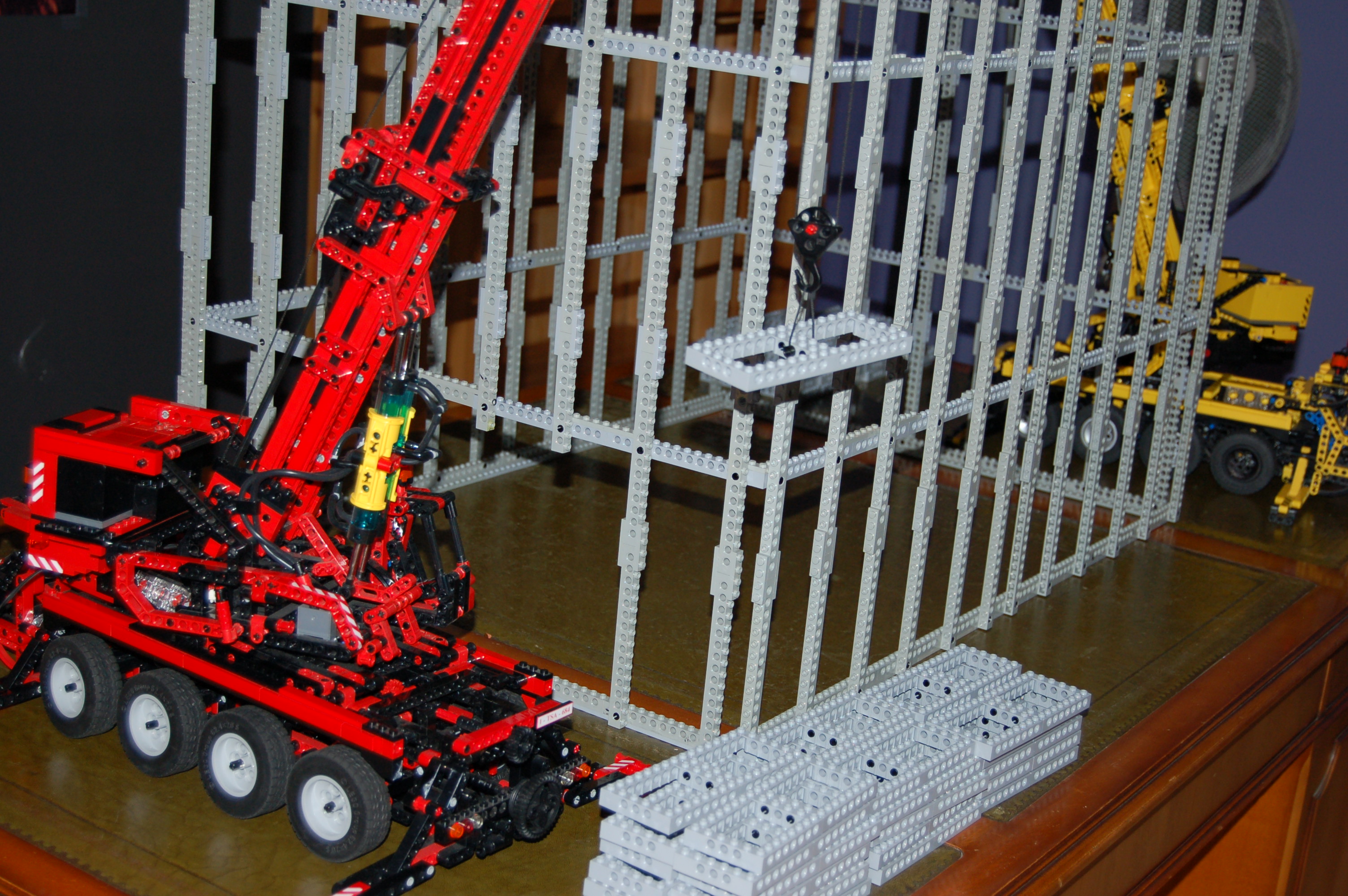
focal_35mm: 52
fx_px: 1964
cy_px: 448
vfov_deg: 25.7
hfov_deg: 37.9
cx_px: 674
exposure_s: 1/60
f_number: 4.8
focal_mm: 35
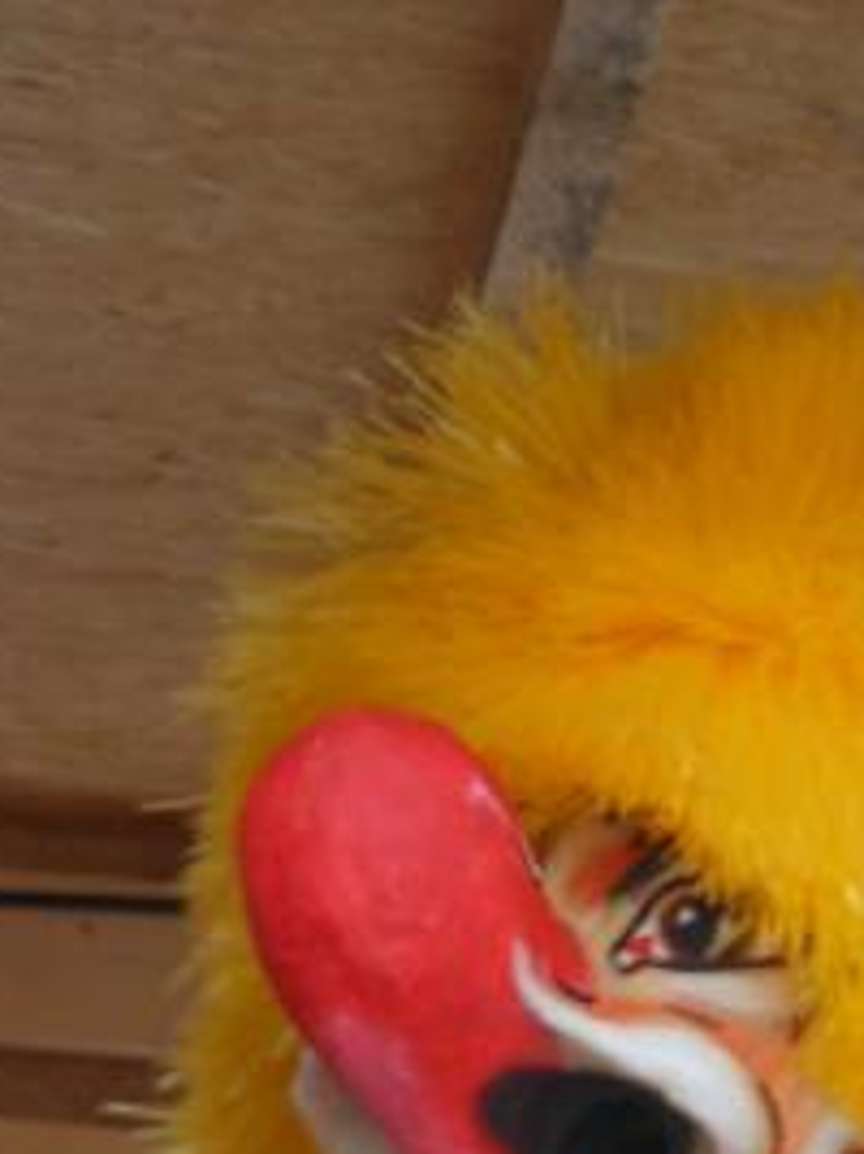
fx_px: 7827
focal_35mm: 235
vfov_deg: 8.4
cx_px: 583
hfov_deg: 6.3
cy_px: 1314
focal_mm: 15.5
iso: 200
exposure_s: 1/30
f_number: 4.6
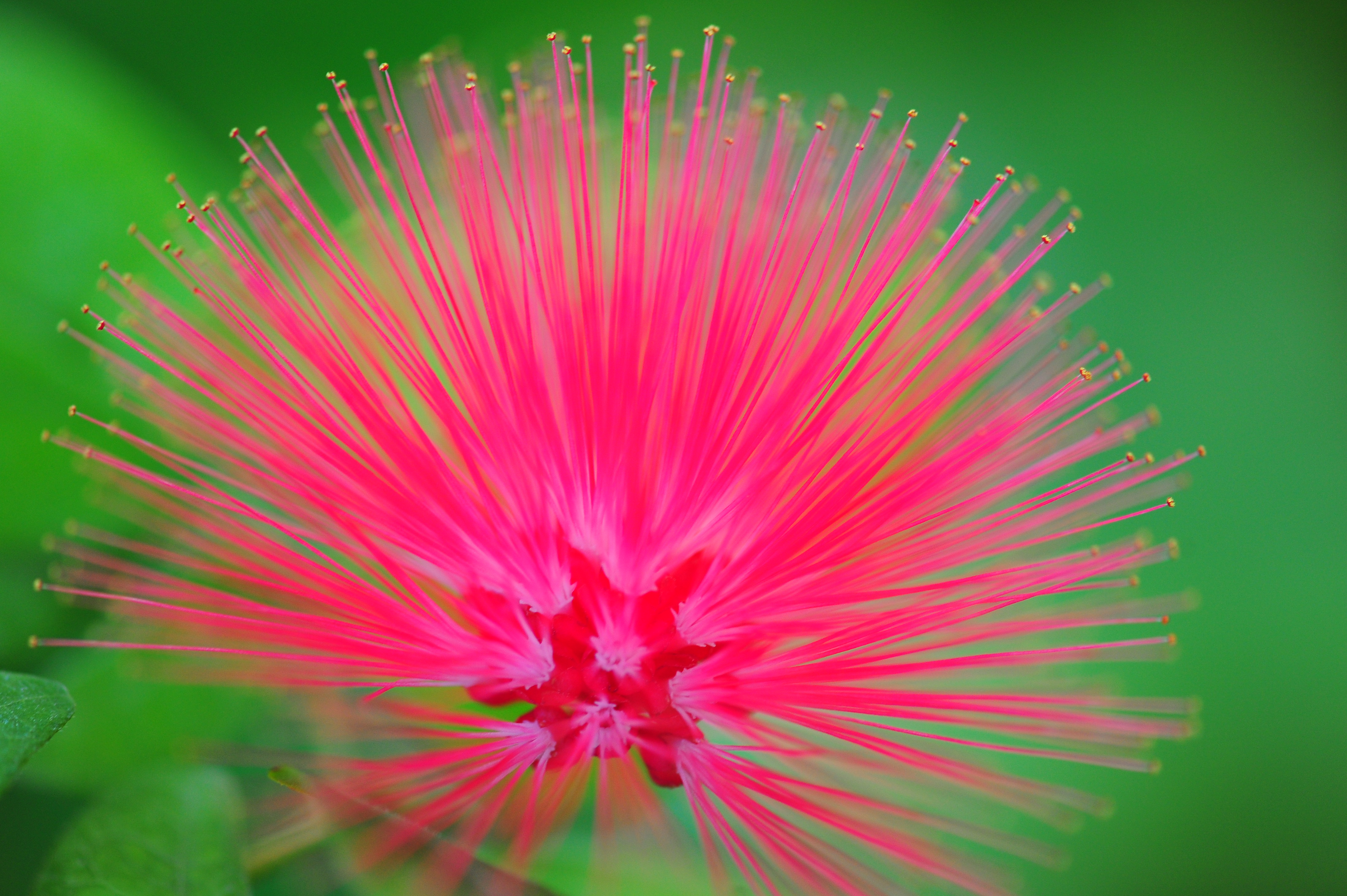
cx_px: 674
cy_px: 448
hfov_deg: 19.5
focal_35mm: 105
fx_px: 3926
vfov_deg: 13.0
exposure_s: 1/250
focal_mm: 105
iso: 1000
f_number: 4.5
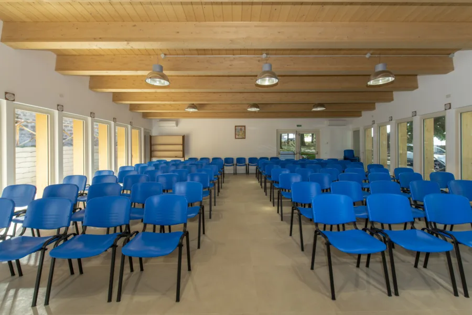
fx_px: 184
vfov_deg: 81.2
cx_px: 236
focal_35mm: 14
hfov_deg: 104.3
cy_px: 158
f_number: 9
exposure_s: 1/15
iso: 100
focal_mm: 14
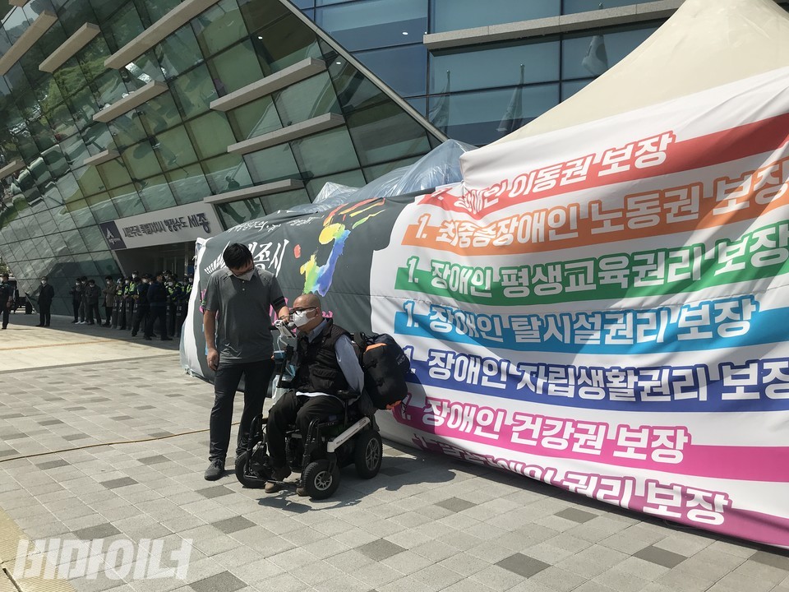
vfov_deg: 49.7
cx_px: 394
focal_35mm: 28
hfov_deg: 63.4
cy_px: 296
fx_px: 638
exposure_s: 1/4566
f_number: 1.8
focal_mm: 3.99
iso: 20
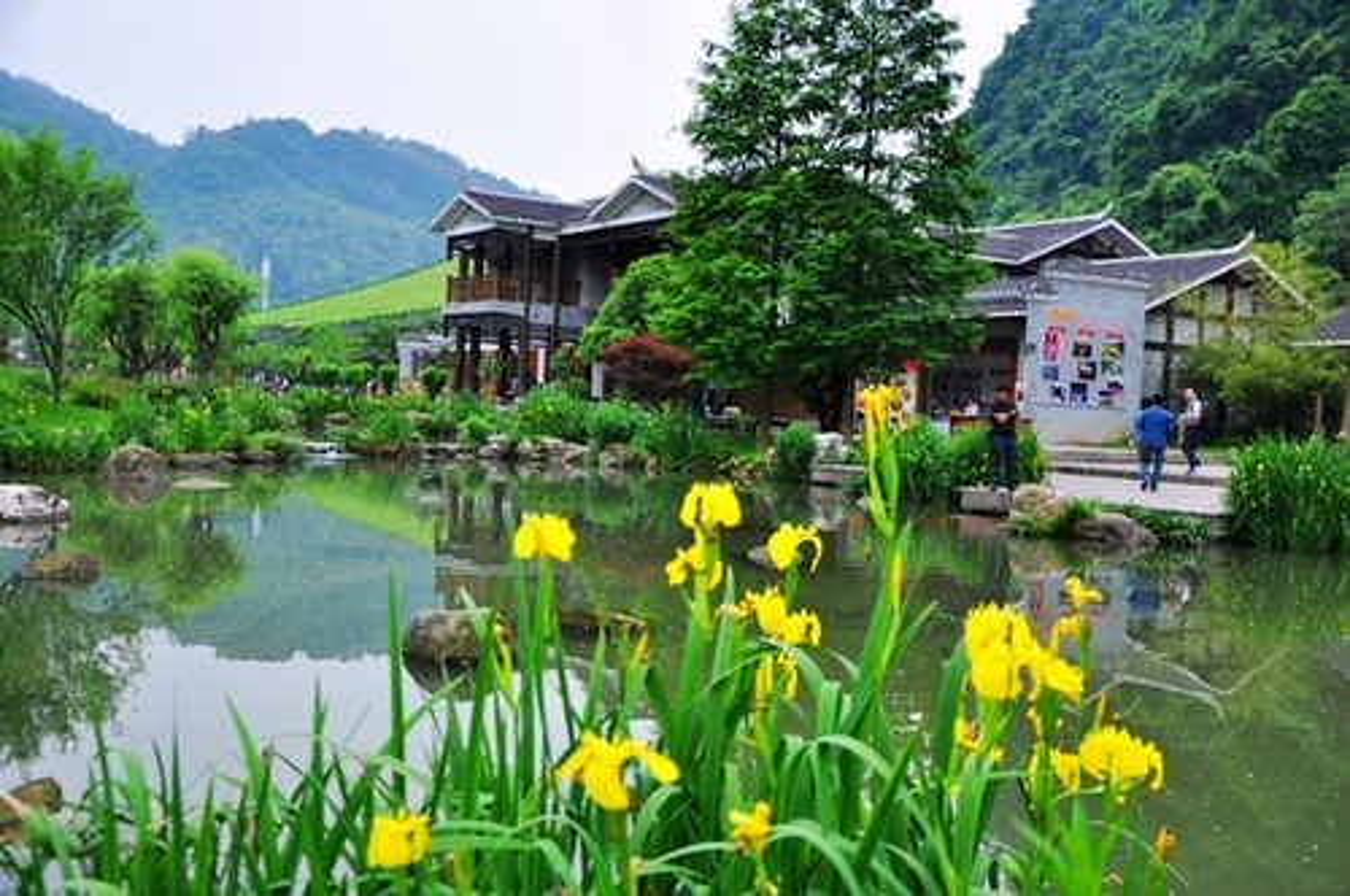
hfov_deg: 51.3
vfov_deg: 35.4
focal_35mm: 38
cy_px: 448
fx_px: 1404
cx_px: 675
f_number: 4
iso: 200
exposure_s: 1/200
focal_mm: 25
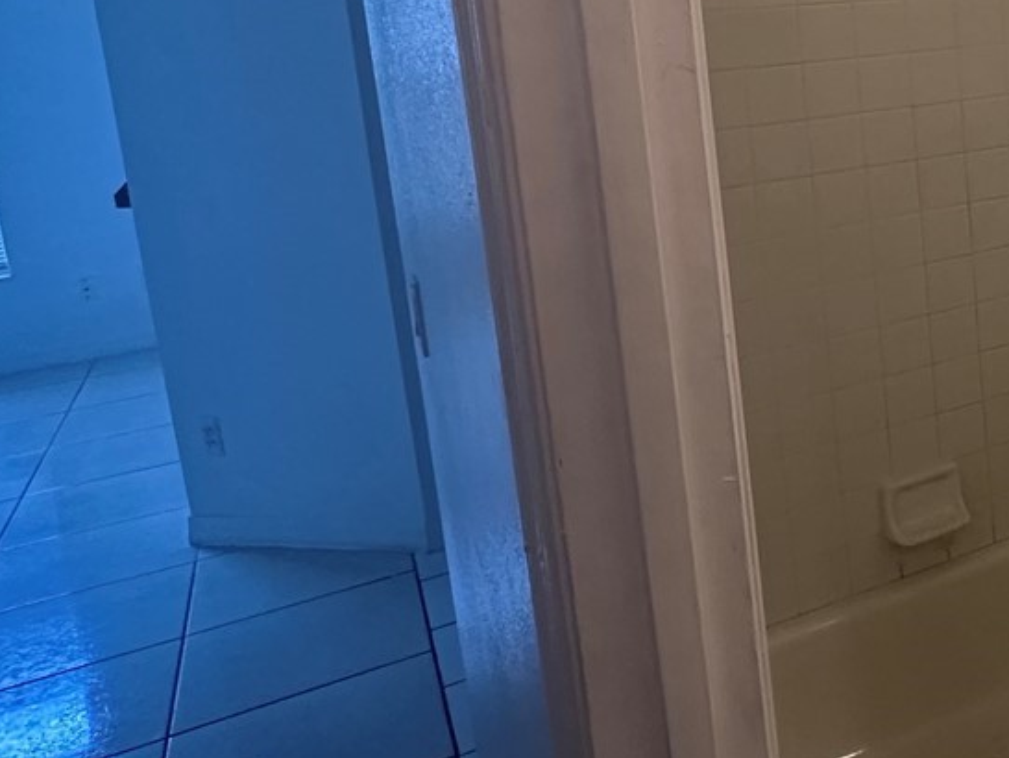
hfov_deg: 36.7
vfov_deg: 33.9
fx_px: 1196
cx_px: 1170
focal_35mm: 41
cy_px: 133
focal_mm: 2.22
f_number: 2.2
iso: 250
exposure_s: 1/120
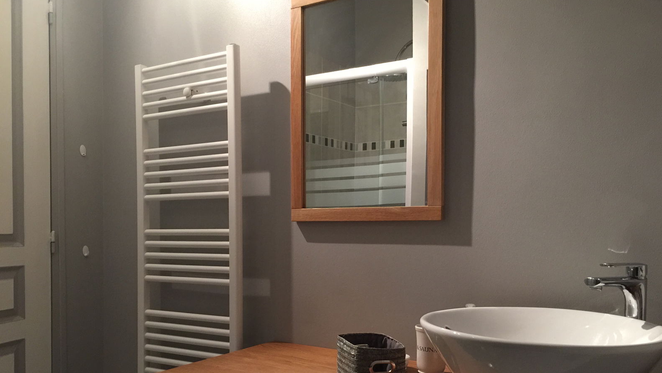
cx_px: 335
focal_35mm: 32
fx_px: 562
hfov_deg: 61.0
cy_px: 239
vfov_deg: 36.4
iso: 125
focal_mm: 4.15
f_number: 2.2
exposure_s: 1/10
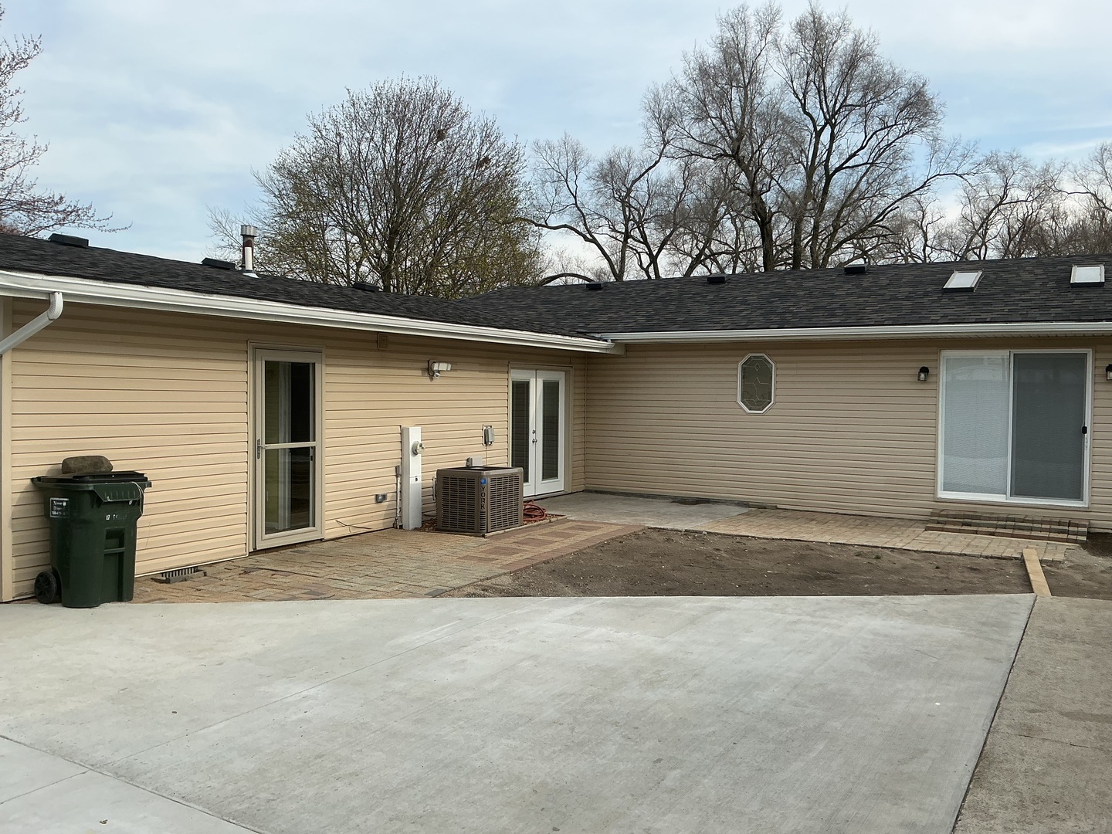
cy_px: 417
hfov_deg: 61.7
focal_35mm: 29
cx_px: 556
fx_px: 932
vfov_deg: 48.2
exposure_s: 1/1377
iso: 25
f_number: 1.8
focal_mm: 3
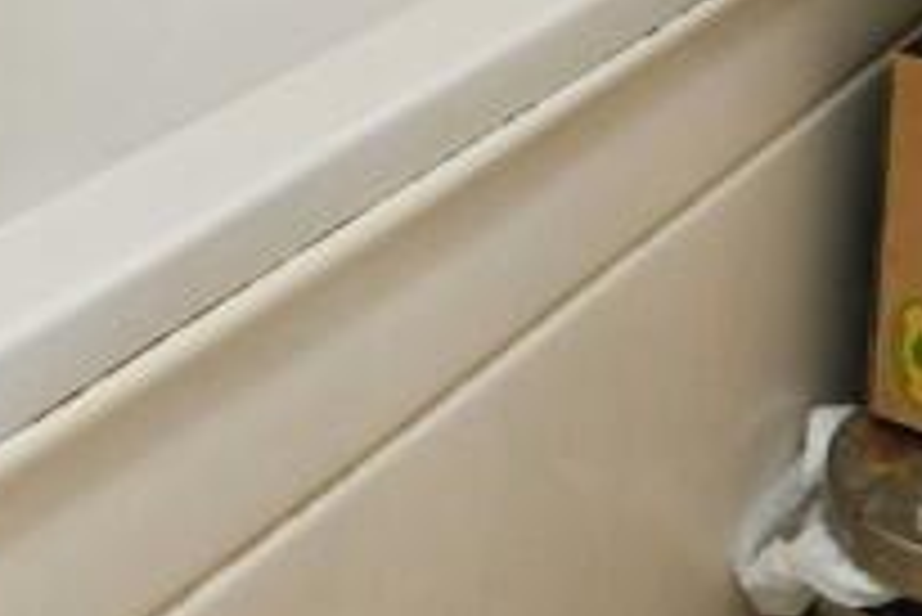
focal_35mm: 75
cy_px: -488
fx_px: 1922
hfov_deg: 25.9
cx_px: 868
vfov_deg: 15.6
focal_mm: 10
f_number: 7.1
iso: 800
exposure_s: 1/60
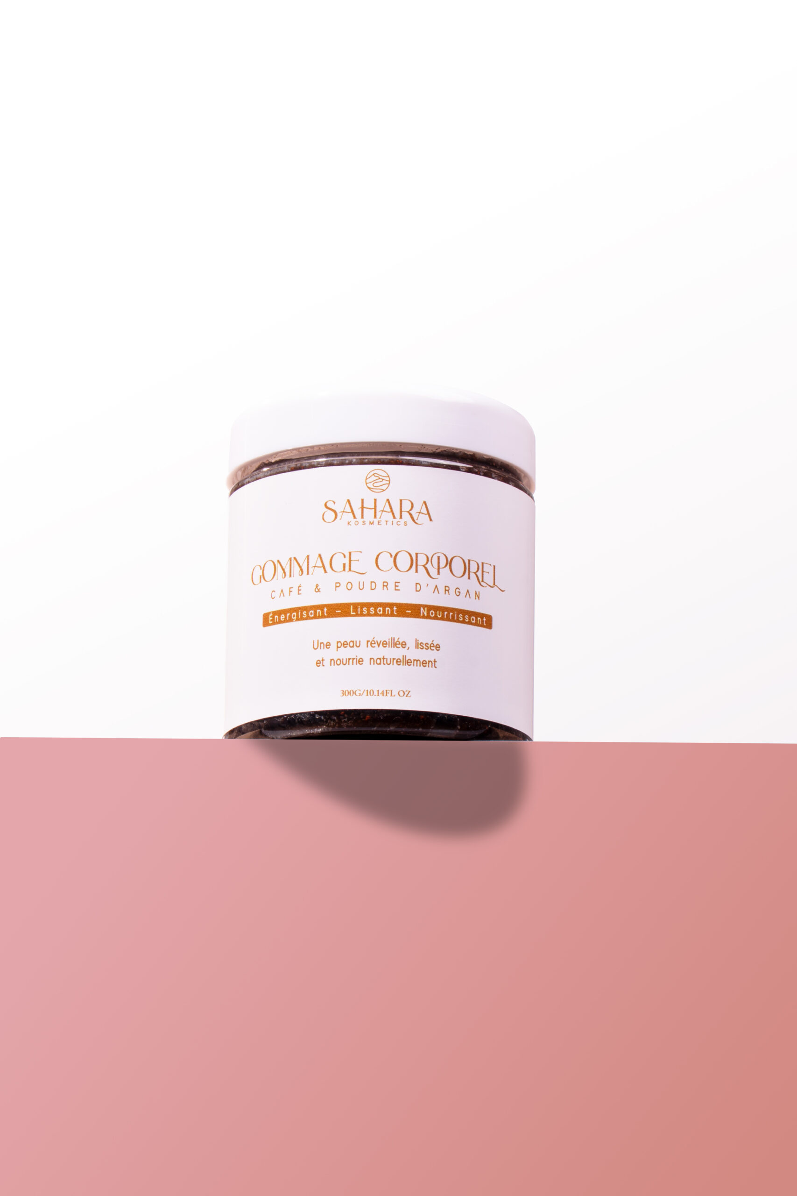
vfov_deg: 18.4
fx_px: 3685
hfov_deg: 12.3
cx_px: 398
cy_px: 598
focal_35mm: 111
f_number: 16
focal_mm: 74
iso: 50
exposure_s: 1/100
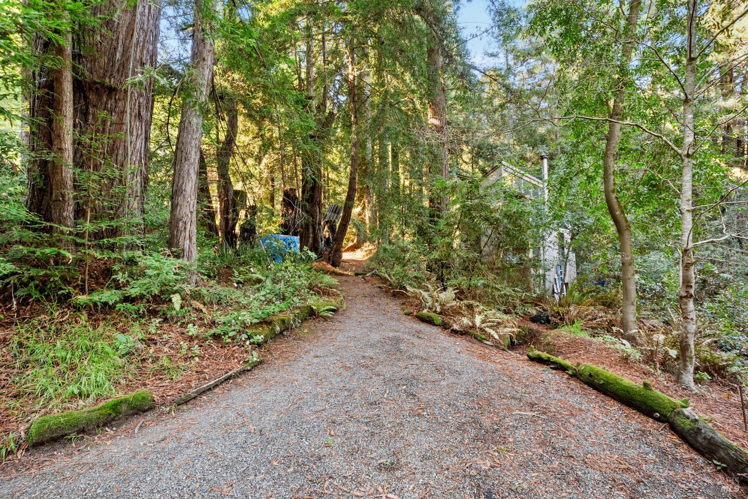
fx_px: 312
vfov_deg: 77.3
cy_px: 250
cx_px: 374
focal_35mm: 15
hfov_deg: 100.4
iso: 400
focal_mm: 10
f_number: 8
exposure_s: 1/10
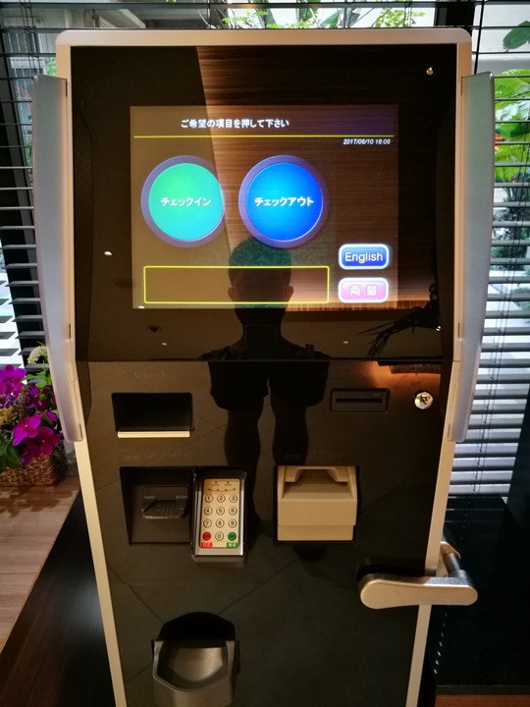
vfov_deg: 65.3
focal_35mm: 27
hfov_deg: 51.4
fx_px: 551
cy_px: 354
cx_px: 265
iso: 400
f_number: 2.2
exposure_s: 1/24
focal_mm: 4.5
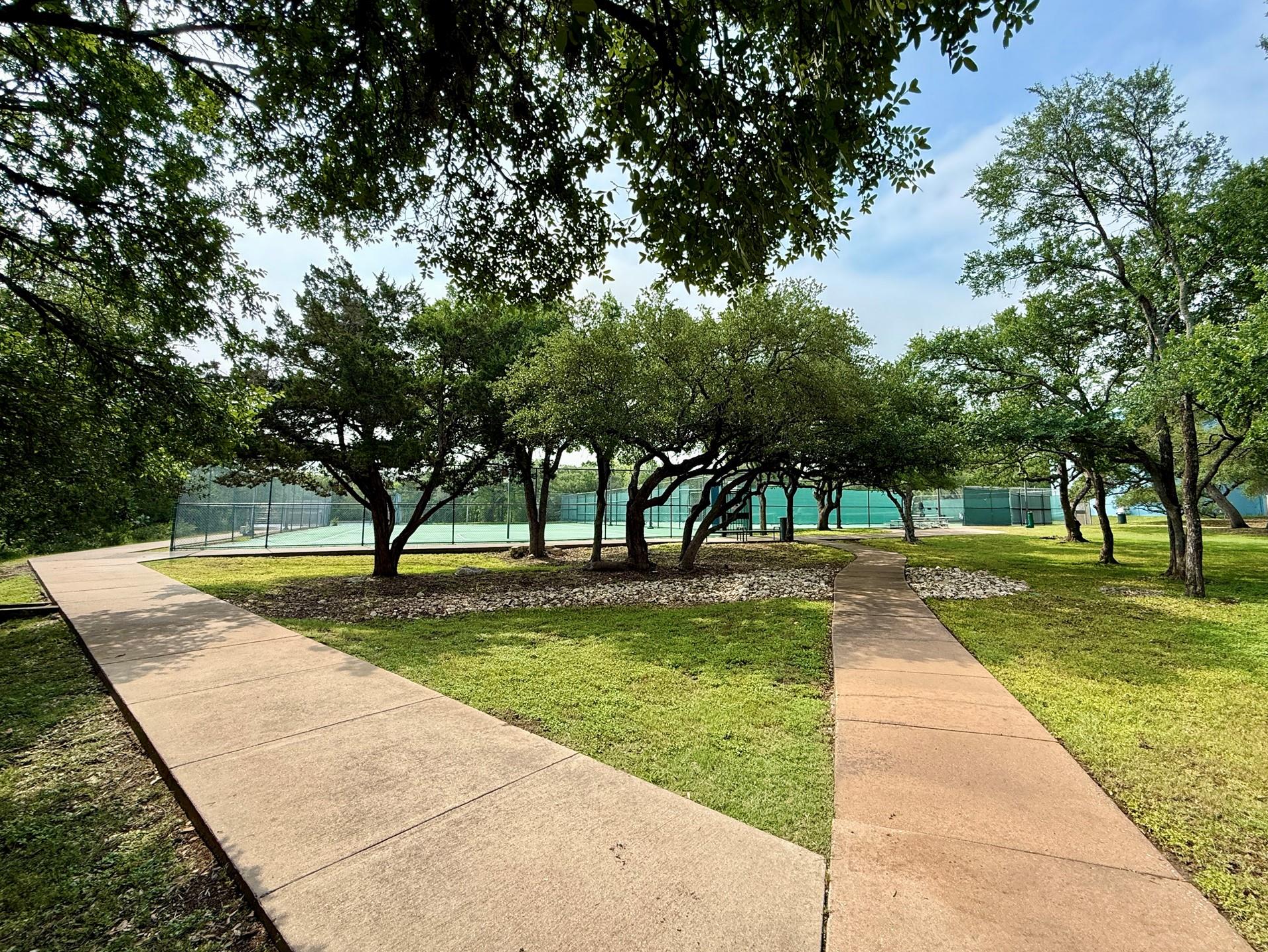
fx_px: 550
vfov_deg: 81.7
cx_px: 668
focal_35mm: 15
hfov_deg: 98.1
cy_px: 445
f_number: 2.2
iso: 64
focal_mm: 2.22
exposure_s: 1/1368
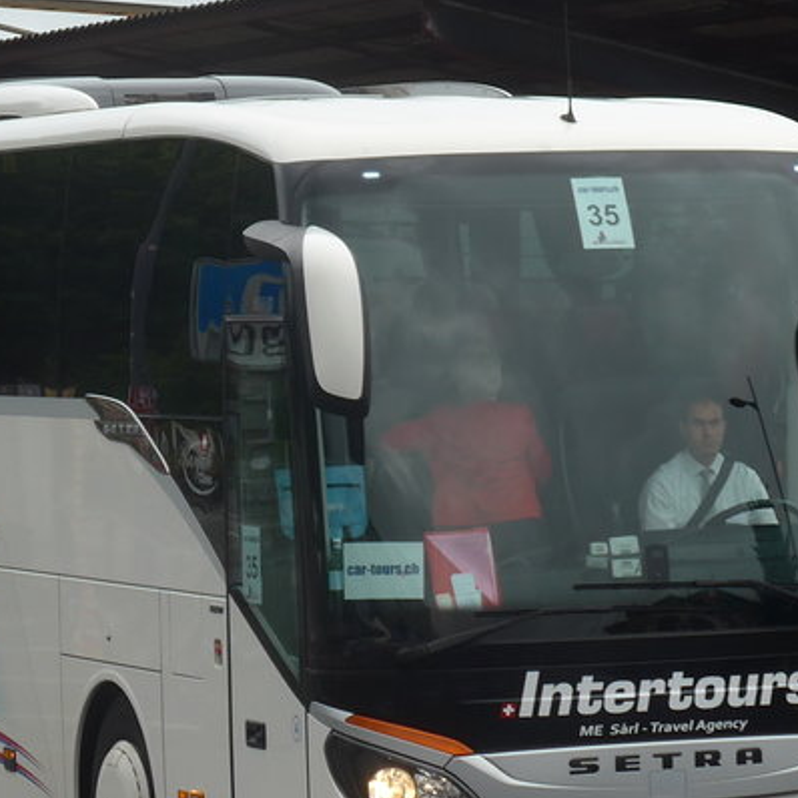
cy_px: 273
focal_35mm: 229
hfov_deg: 7.6
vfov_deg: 7.6
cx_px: 407
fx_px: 5973
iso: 80
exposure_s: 1/125
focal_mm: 17
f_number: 4.5
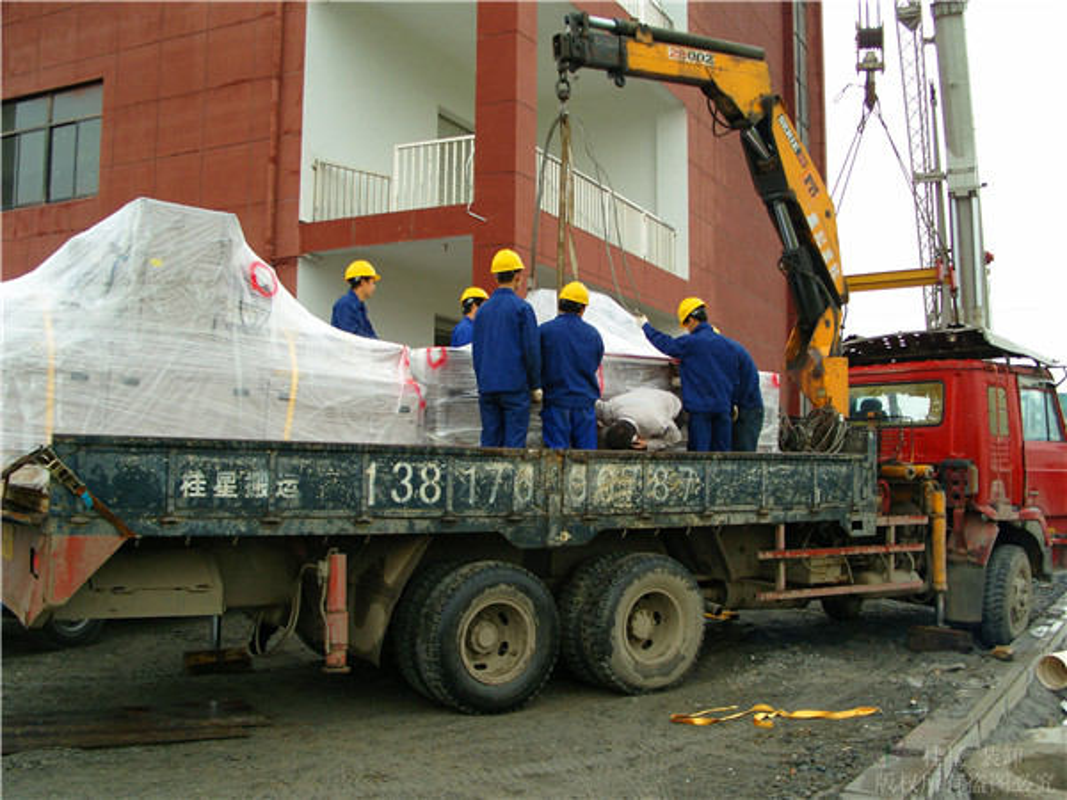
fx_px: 1171
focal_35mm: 38
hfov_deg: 49.0
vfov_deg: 37.7
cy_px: 400
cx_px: 534
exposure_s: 1/250
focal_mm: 7.8
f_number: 2.8
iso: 80
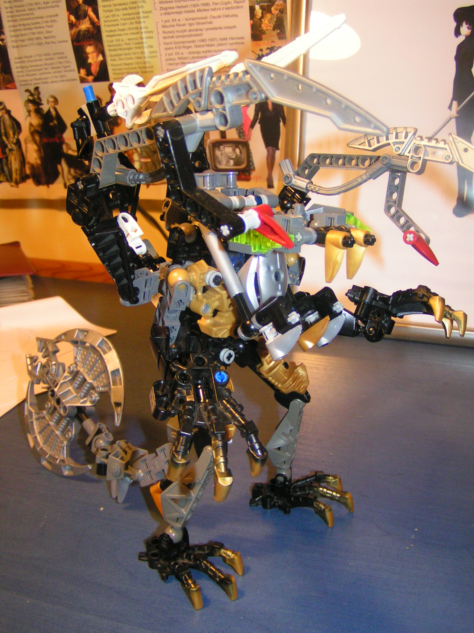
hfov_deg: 37.7
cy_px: 316
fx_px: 694
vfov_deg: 49.0
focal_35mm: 38
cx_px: 237
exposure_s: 1/40
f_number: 2.8
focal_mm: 5.8
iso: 200
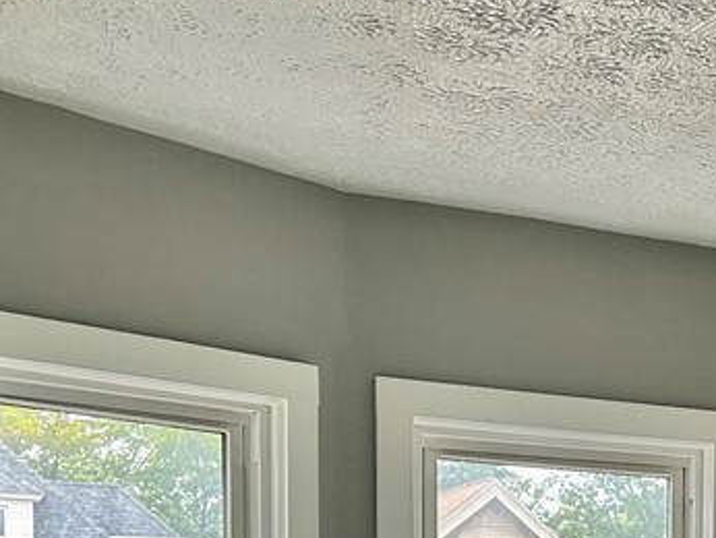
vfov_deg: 18.8
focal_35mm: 71
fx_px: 1470
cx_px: 762
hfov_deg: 25.6
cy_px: 749
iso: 160
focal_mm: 6.86
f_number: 1.78
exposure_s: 1/120
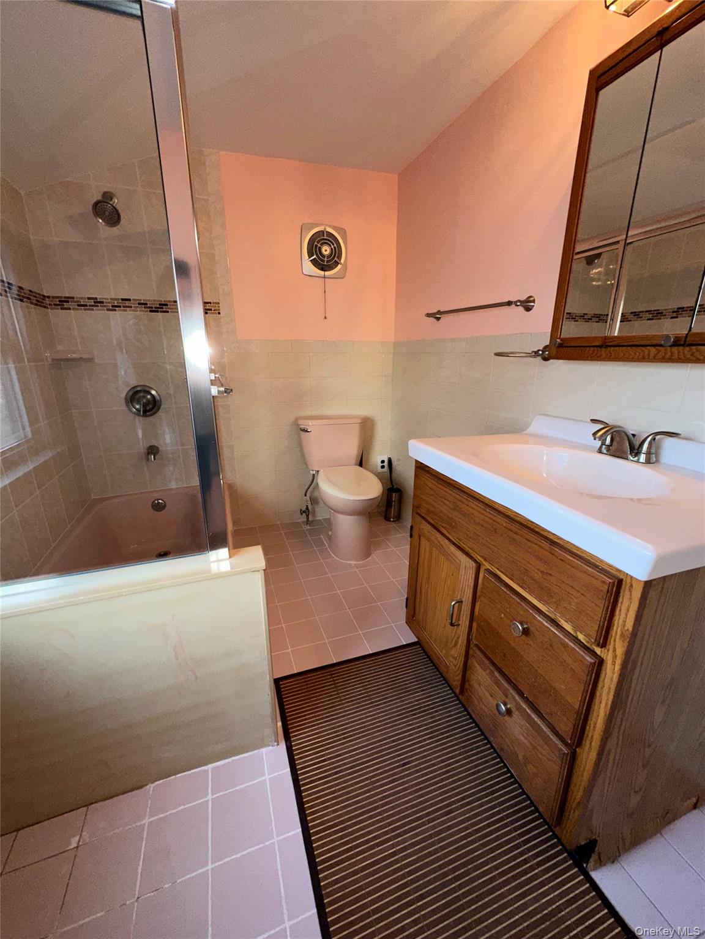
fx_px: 380
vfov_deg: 102.1
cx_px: 352
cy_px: 470
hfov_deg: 85.7
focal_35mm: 14
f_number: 2.2
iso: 80
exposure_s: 1/69
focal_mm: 2.22
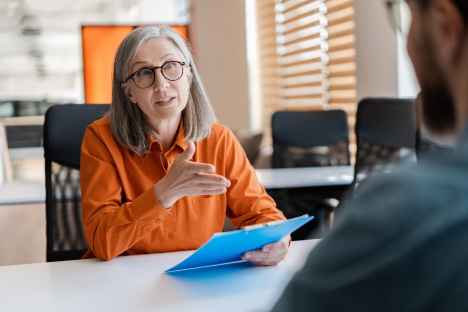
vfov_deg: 24.6
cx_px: 253
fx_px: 715
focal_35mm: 55
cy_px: 154
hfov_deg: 36.2
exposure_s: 1/1250
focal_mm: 50
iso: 250
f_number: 1.8
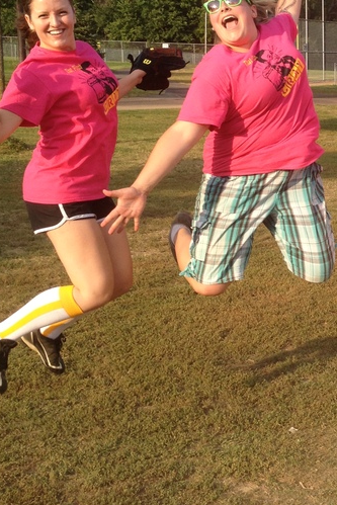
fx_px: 982
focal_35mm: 70
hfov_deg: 19.1
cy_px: 204
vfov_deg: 28.8
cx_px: 303
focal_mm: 4.28
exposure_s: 1/681
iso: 50
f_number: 2.4
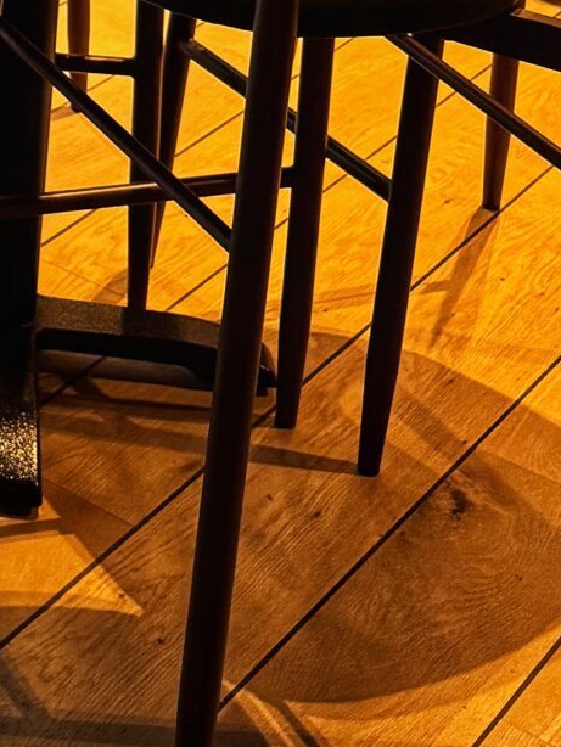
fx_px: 2159
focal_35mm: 100
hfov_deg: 12.9
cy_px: -392
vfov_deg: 17.5
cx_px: -567
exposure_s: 1/50
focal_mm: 6.76
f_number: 1.78
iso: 250
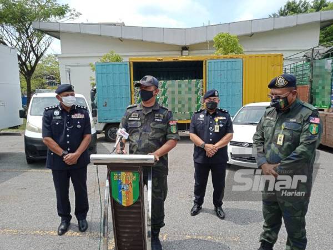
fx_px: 269
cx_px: 166
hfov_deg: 63.4
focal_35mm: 28
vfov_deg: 49.7
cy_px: 125
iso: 106
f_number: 2.2
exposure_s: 1/934
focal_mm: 3.37
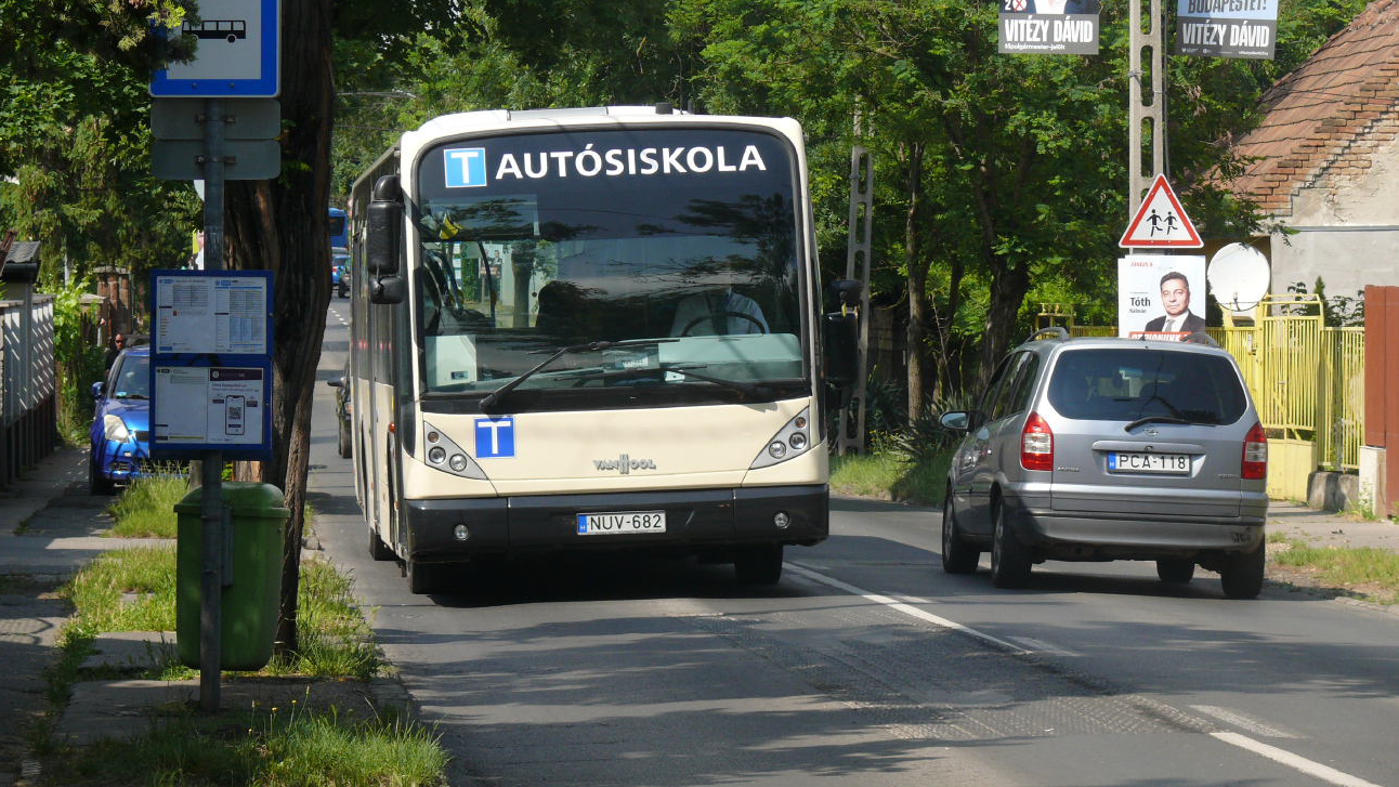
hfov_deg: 13.4
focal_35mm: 160
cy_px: 318
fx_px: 5936
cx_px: 696
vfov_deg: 7.6
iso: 100
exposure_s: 1/640
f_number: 4.5
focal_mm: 30.9
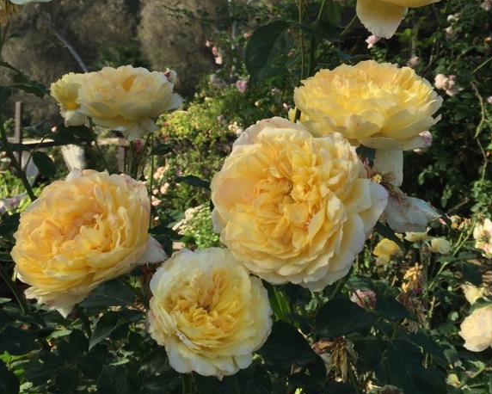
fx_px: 554
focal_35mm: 38
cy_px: 102
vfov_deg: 38.3
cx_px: 247
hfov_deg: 47.9
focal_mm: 4.15
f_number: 2.2
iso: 32
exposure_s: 1/942
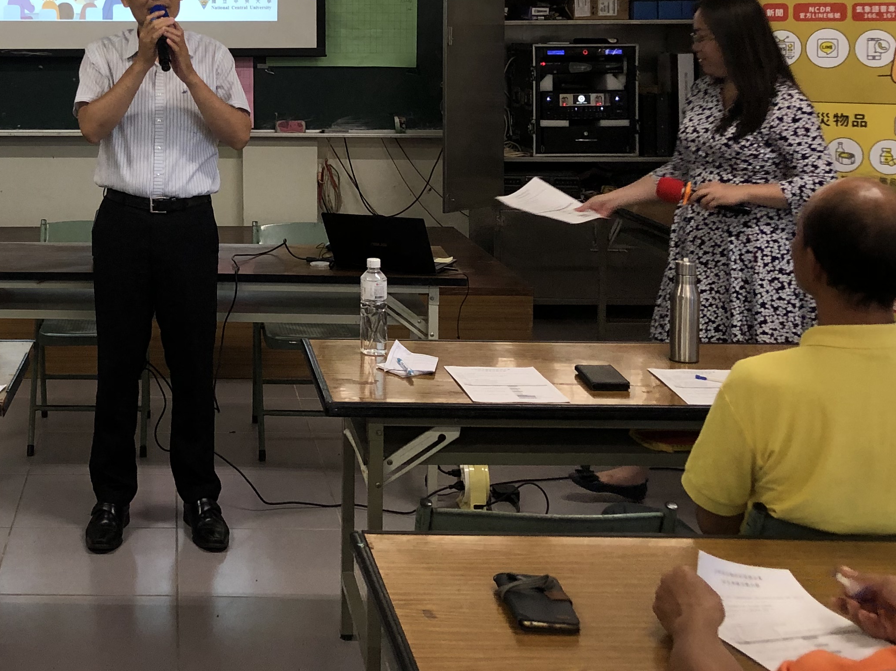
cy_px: 75
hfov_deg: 33.6
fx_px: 1423
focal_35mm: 55
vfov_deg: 25.8
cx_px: 142
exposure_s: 1/20
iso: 40
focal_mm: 3.99
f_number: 1.8
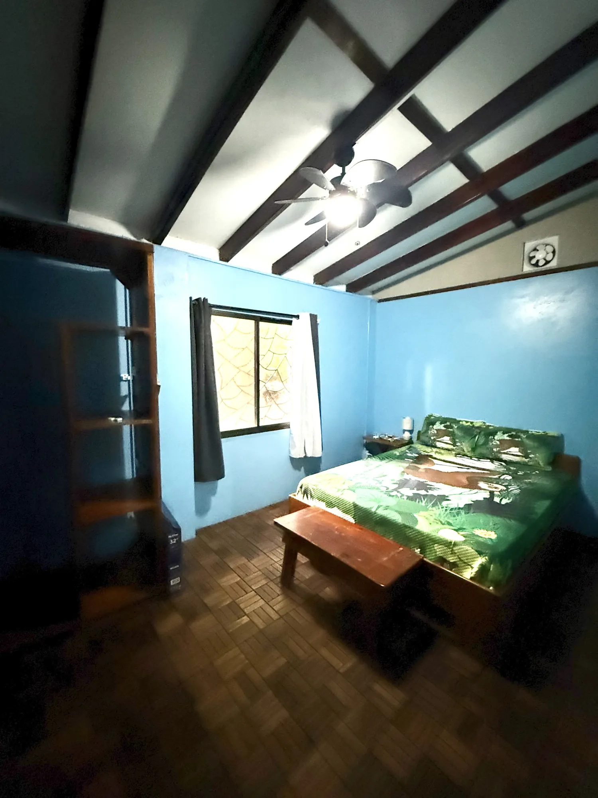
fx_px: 322
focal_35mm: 14
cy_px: 399
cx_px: 299
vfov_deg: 102.1
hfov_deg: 85.7
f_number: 2.2
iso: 1600
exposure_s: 1/40
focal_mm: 2.22
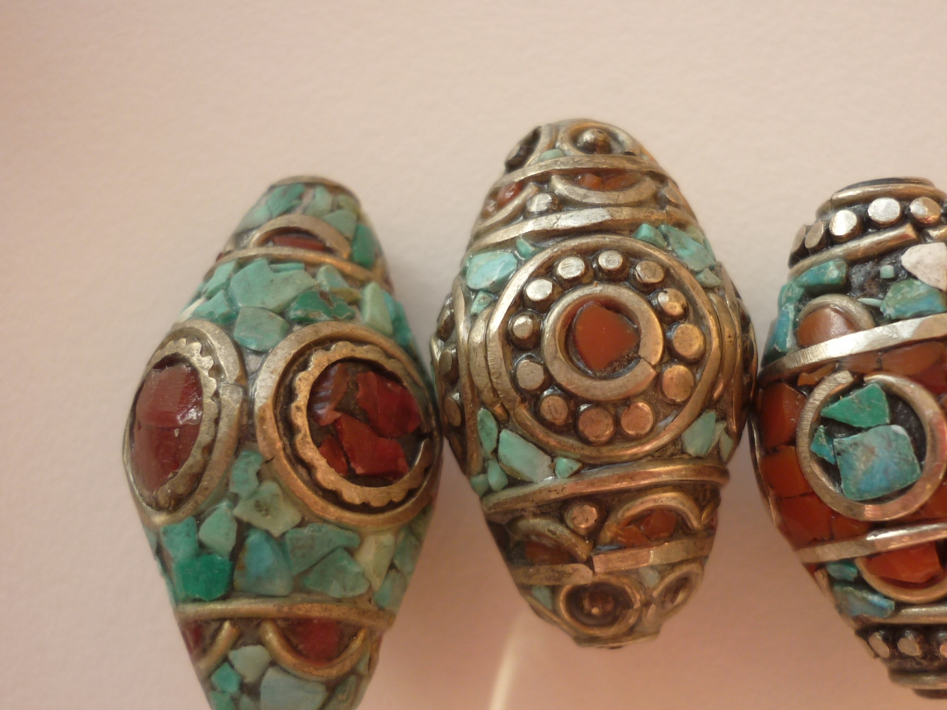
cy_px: 409
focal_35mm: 43
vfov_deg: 33.5
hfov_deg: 43.5
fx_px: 1176
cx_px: 594
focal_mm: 5.5
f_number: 2.8
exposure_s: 1/80
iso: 80
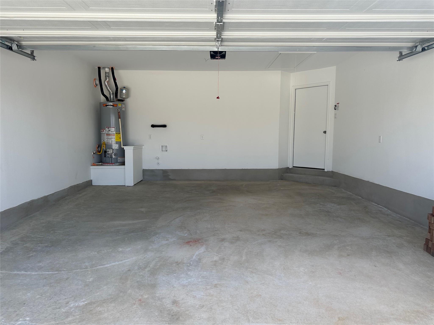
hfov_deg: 71.6
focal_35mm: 24
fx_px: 301
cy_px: 162
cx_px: 217
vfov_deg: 56.8
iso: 80
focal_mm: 6.86
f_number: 1.78
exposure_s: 1/962
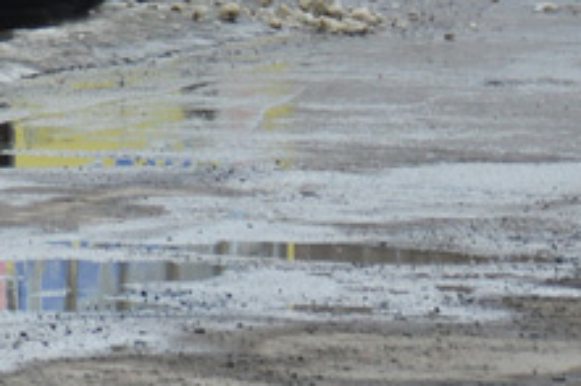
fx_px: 11171
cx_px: -946
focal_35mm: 693
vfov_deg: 2.0
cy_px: -591
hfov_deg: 2.9
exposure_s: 1/200
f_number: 5.6
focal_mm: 85
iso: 100
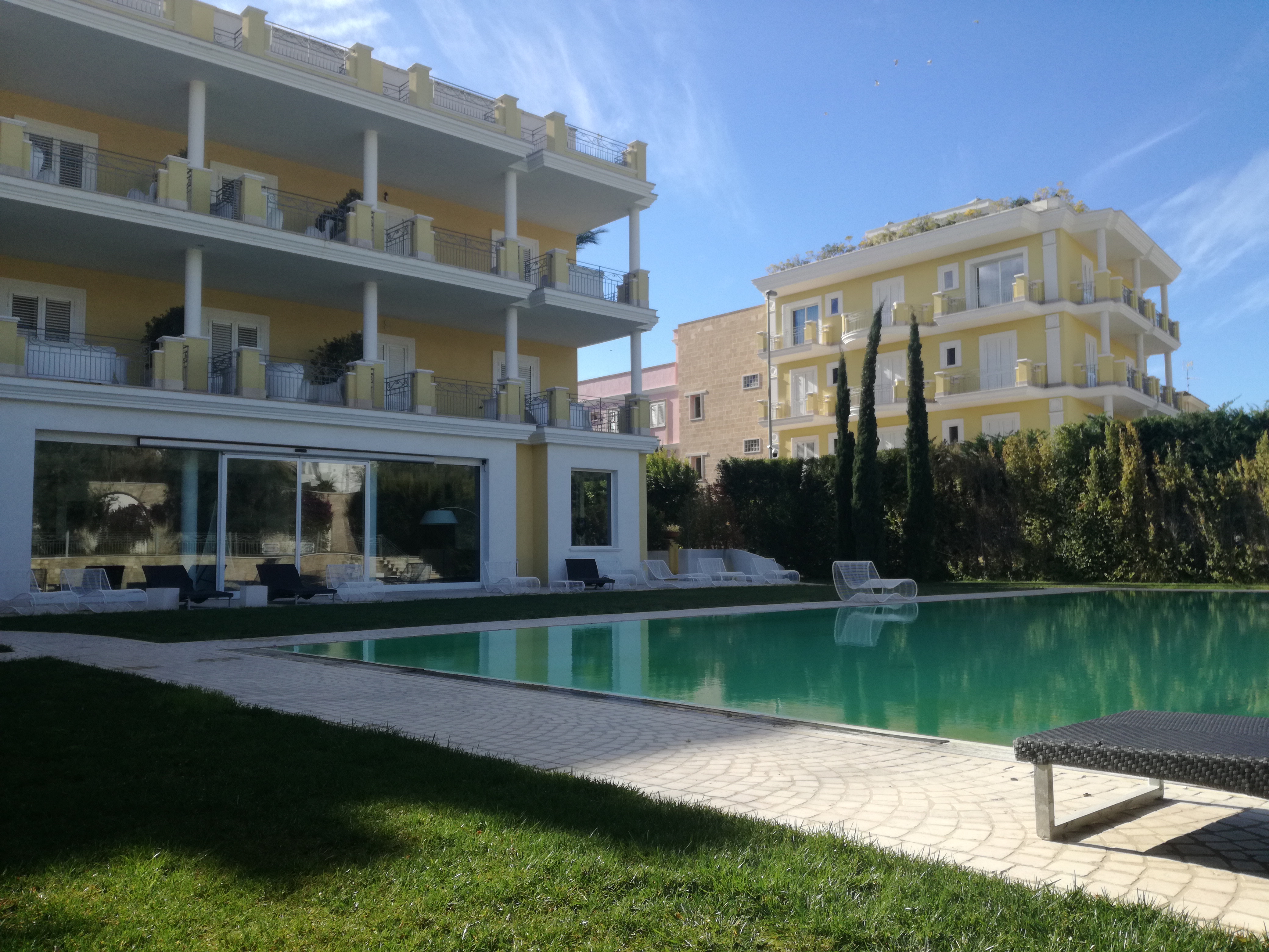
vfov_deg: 51.4
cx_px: 634
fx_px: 990
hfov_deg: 65.3
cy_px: 476
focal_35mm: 27
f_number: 2
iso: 50
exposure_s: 1/1014
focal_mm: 3.79
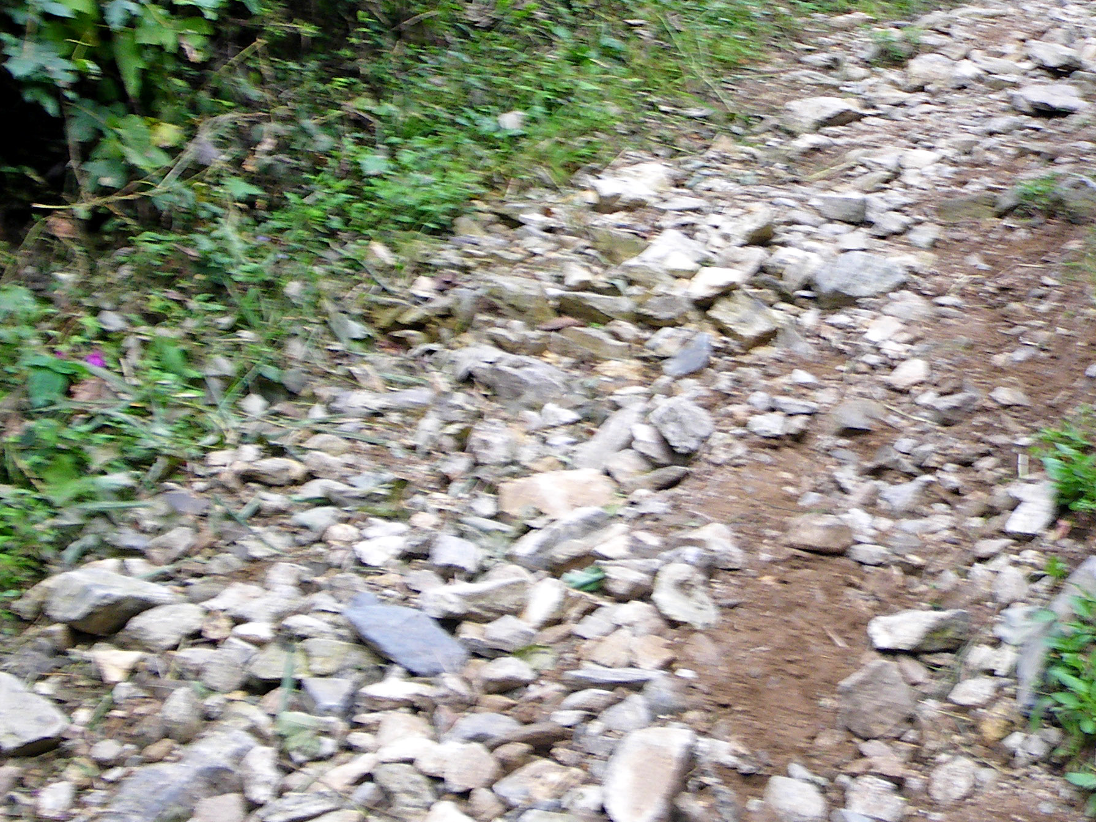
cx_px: 808
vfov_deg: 25.3
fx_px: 1805
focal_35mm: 57
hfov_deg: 33.2
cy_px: 190
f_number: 3.5
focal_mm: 5
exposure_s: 1/60
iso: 50
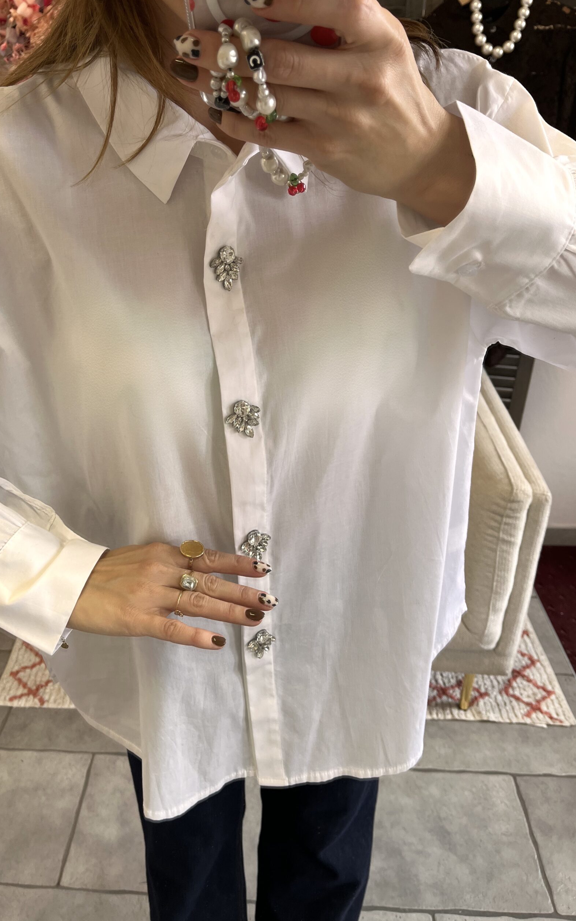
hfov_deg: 44.3
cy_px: 454
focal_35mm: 28
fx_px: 703
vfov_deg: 66.5
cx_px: 234
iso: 64
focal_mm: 5.1
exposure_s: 1/121
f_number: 1.6
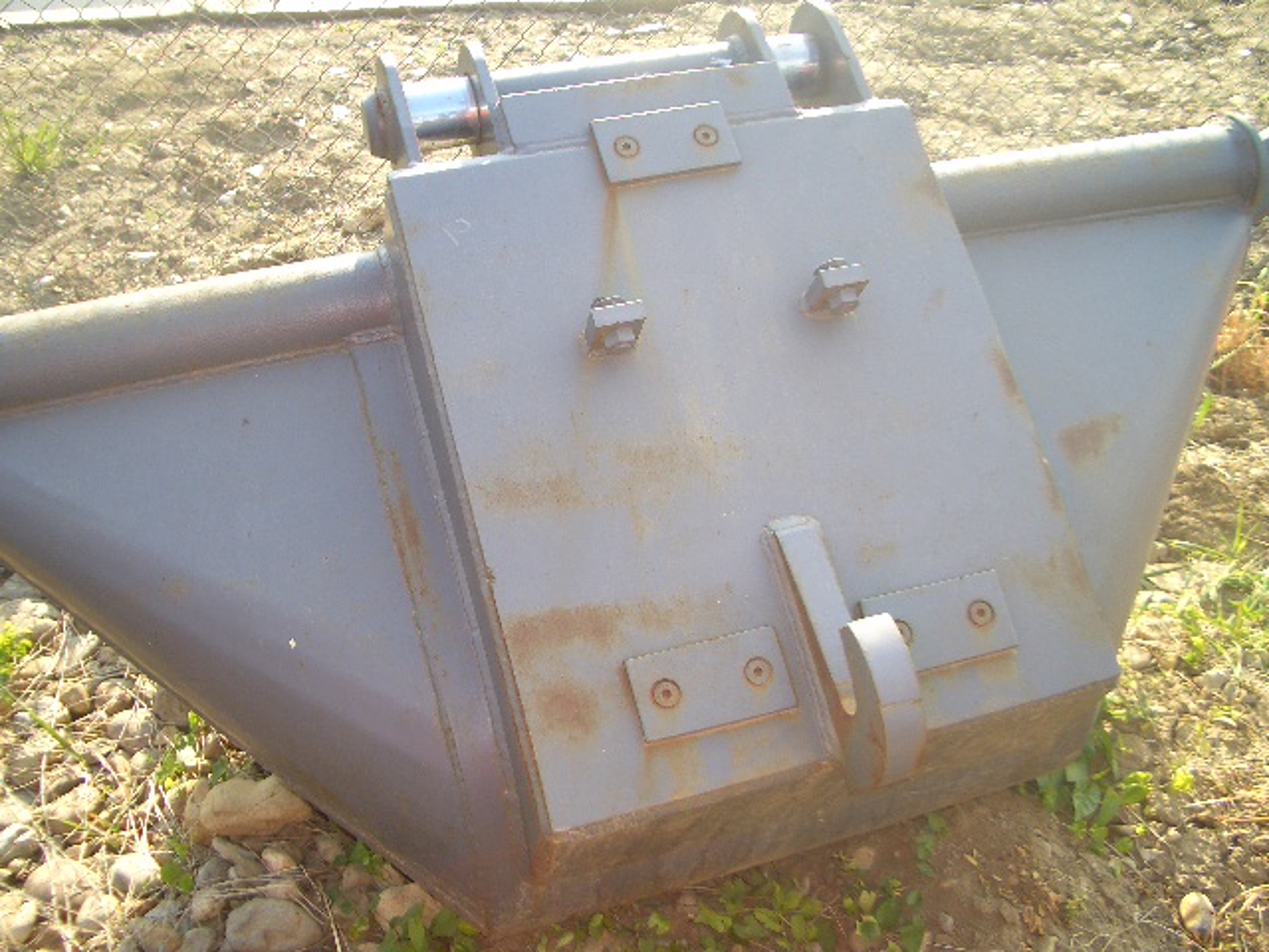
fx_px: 1283
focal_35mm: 35
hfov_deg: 52.6
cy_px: 476
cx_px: 634
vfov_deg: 40.7
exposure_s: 1/125
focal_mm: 5.8
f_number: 2.6
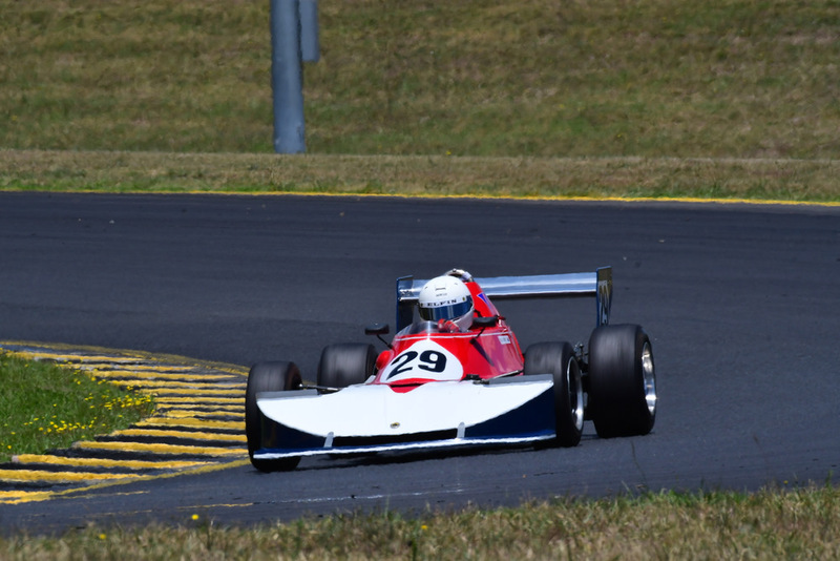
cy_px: 280
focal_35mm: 690
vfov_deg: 2.0
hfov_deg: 3.0
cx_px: 420
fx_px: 16105
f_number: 16
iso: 400
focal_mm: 460
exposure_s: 1/640
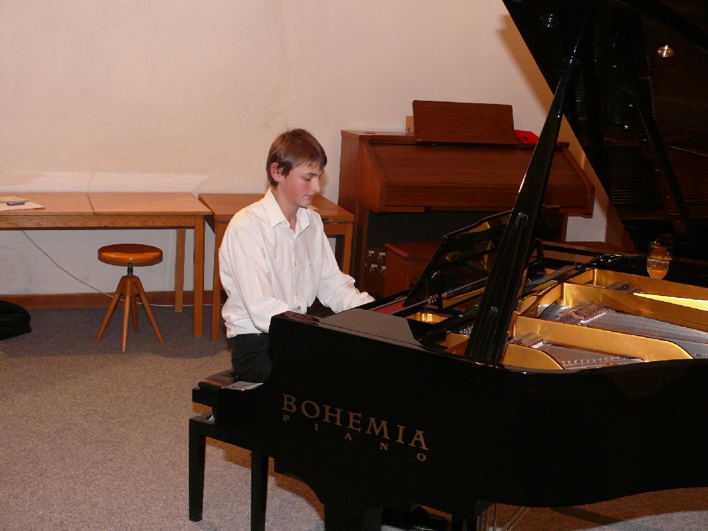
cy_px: 266
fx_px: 941
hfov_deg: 41.2
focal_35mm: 46
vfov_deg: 31.5
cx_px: 354
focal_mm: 8.6
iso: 200
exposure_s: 1/30
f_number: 2.8
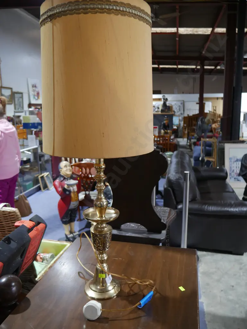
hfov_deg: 49.8
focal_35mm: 28
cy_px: 164
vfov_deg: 63.4
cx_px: 124
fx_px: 266
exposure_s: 1/60
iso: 500
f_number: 3.5
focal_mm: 14
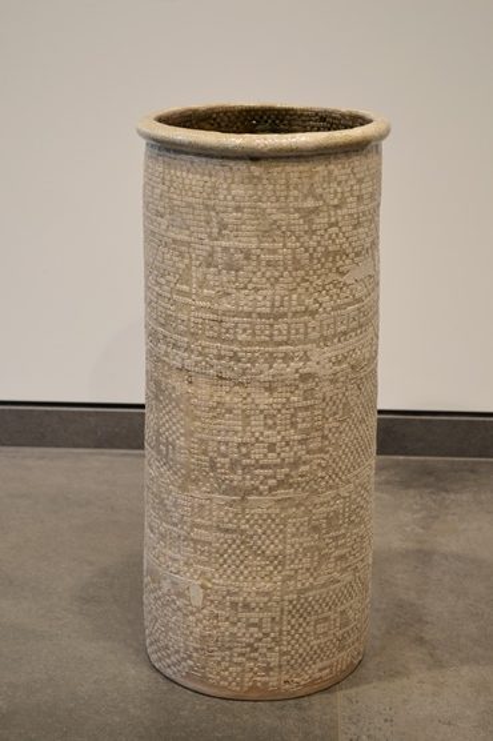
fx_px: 1419
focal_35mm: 69
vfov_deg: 29.3
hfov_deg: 19.7
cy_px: 370
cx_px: 246
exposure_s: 1/50
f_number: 5.3
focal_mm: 46
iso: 400
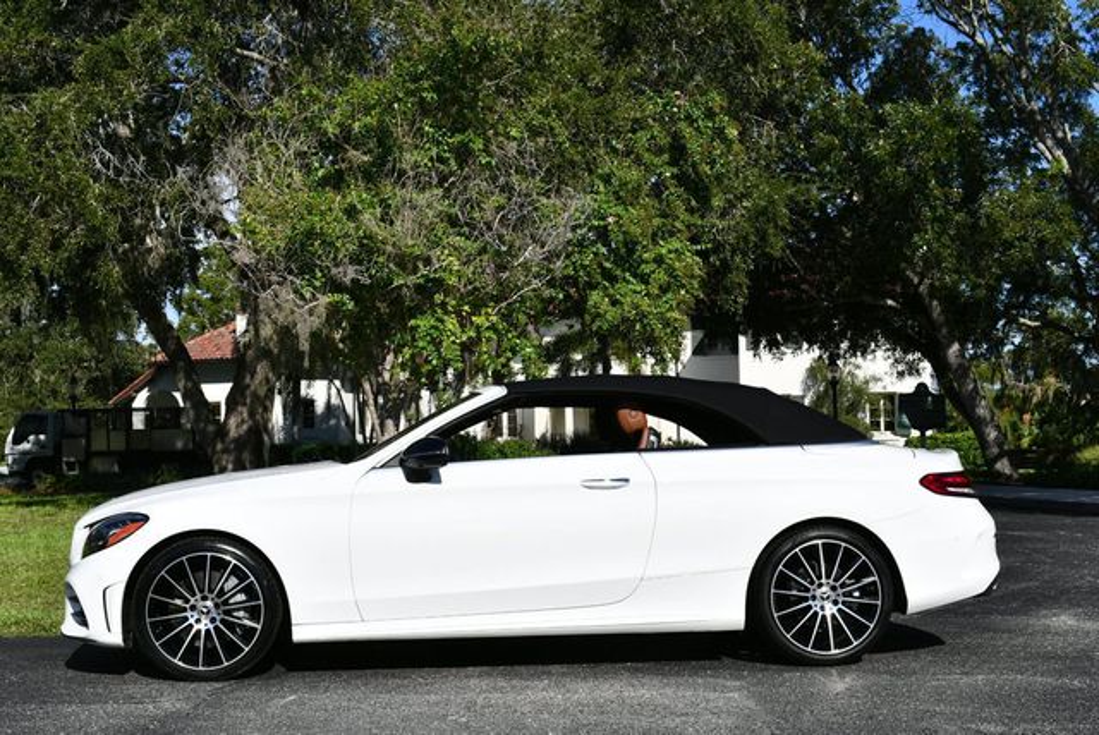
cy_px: 368
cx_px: 550
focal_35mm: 46
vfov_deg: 29.3
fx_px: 1406
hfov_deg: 42.7
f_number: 9
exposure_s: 1/320
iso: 100
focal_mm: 23
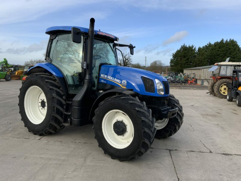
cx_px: 120
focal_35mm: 29
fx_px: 202
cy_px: 90
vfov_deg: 48.2
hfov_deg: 61.7
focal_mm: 3
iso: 16
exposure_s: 1/912
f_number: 1.8
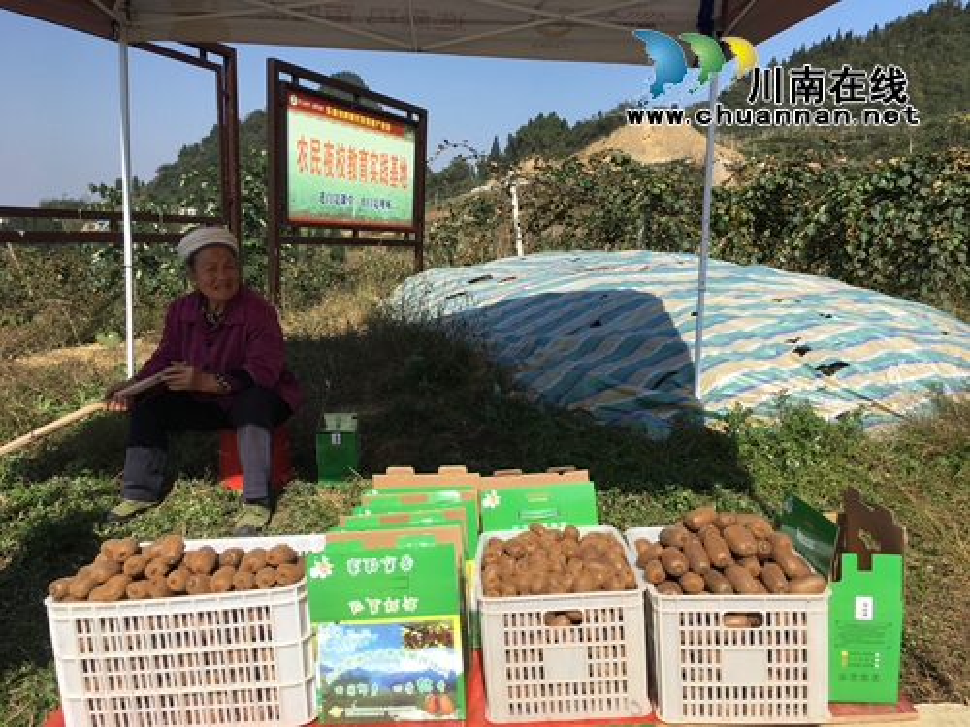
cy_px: 364
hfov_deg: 61.7
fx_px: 813
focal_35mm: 29
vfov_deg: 48.2
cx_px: 485
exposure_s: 1/1637
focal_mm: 4.15
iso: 25
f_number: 2.2
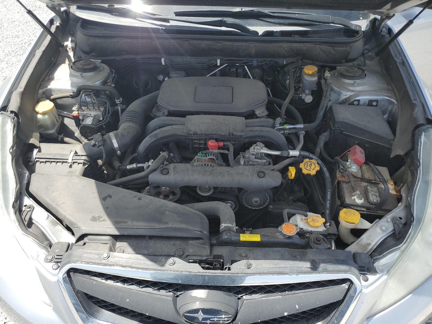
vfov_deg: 53.1
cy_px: 162
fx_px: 324
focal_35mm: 26
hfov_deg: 67.3
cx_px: 216
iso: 50
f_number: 1.5
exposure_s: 1/1250
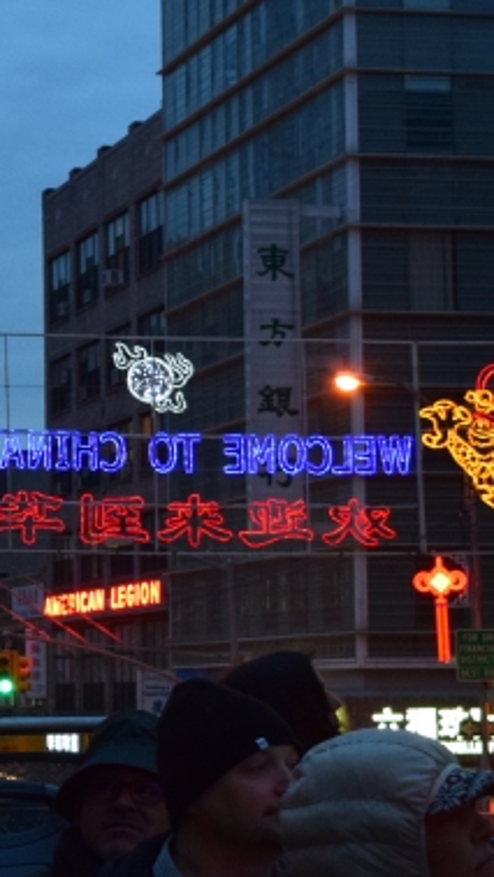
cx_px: -188
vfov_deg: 18.0
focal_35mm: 119
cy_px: 494
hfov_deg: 10.0
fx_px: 2767
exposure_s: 1/60
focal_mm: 28
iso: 1600
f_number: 5.6
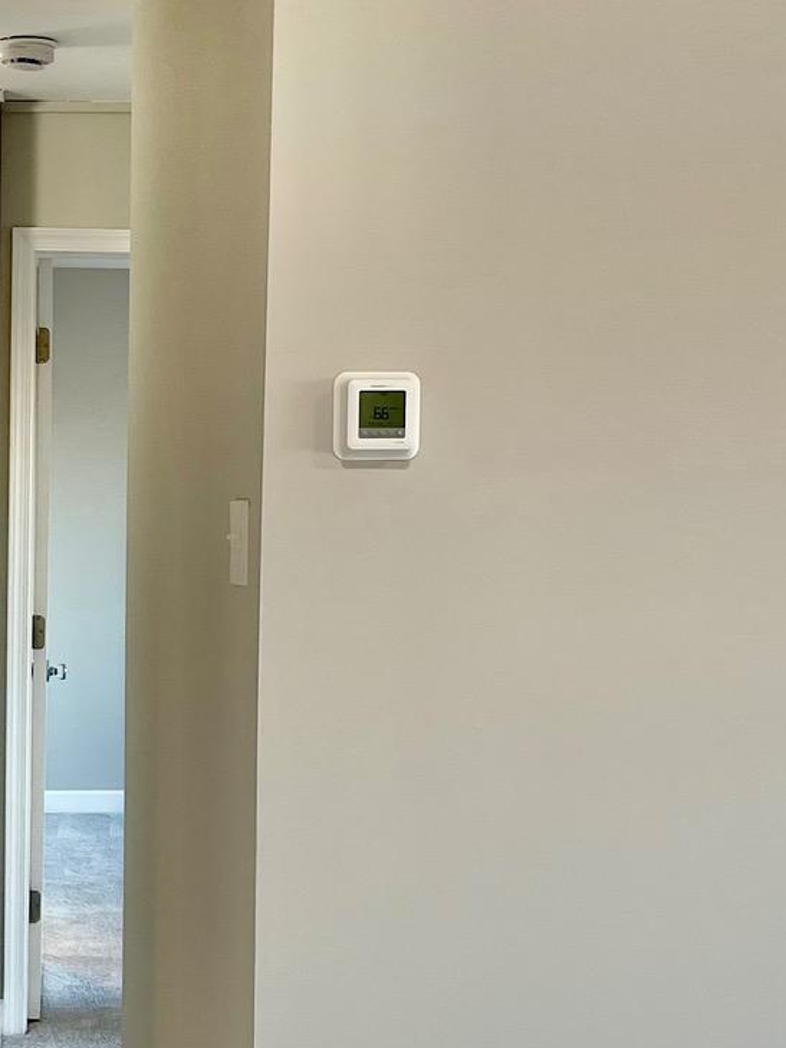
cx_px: -11
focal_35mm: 73
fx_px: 2209
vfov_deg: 26.3
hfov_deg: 19.5
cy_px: 781
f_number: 1.6
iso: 100
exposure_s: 1/120
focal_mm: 4.2
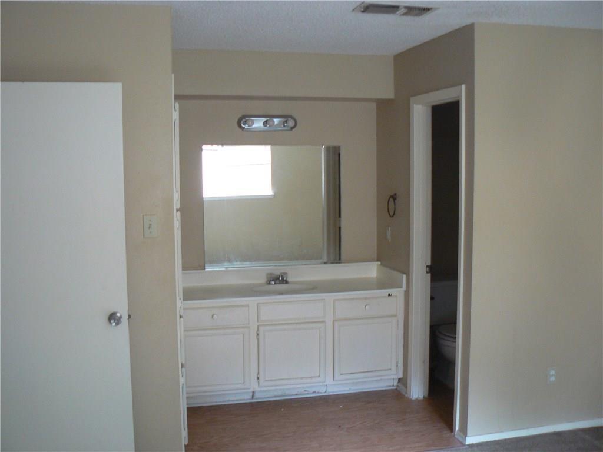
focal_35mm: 36
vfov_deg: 39.7
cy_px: 226
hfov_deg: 51.4
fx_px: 627
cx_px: 302
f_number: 2.8
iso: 200
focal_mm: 6
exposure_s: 1/30
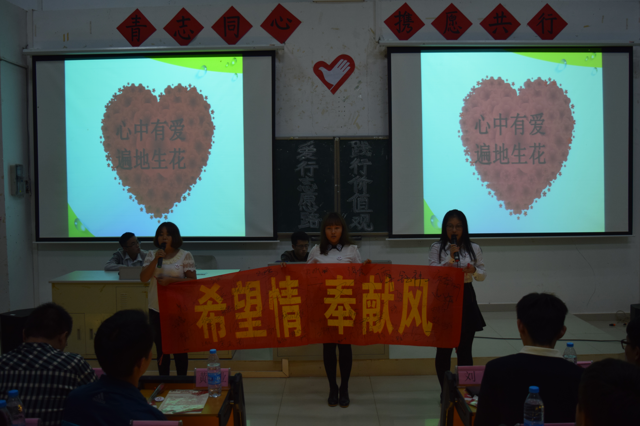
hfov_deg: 55.1
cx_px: 320
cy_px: 213
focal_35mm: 34
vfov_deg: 38.4
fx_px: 613
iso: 500
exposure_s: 1/60
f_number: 4
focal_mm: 23
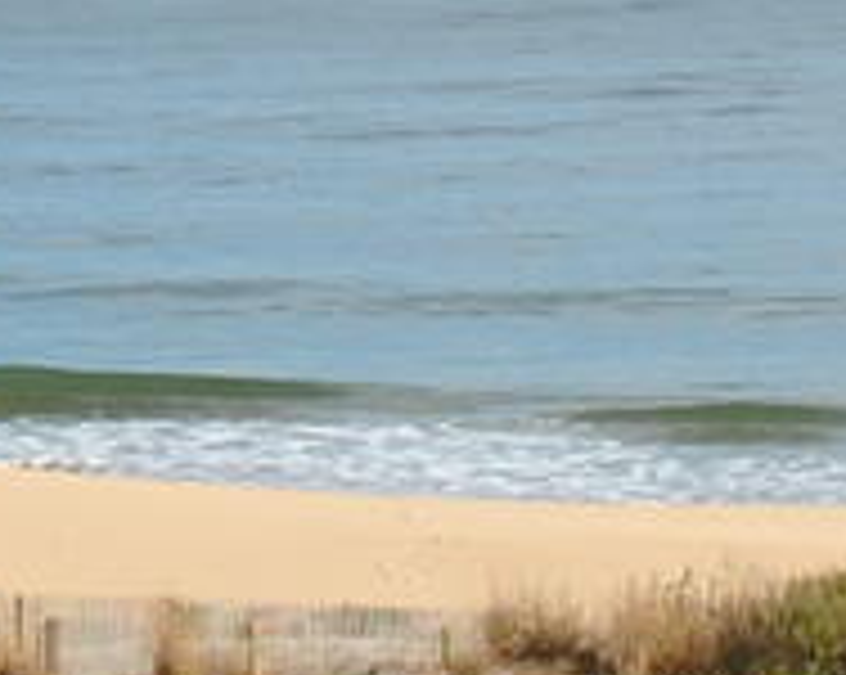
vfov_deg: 5.3
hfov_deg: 6.6
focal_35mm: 290
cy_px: -284
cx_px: -547
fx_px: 7254
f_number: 8
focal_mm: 24
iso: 100
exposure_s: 1/250
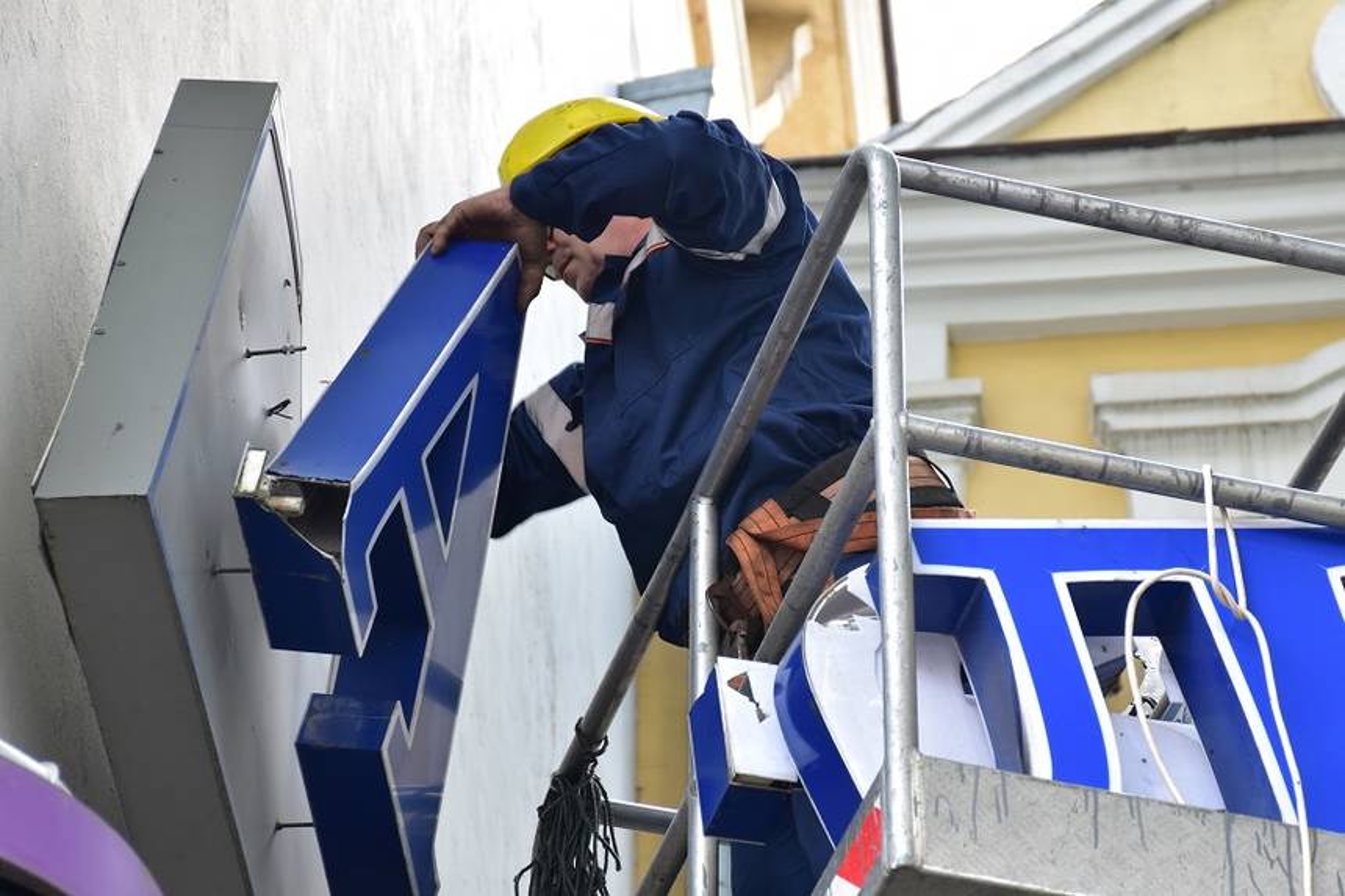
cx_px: 672
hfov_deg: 16.1
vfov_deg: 10.7
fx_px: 4762
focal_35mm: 128
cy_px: 448
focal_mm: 85
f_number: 5.3
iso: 400
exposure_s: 1/100
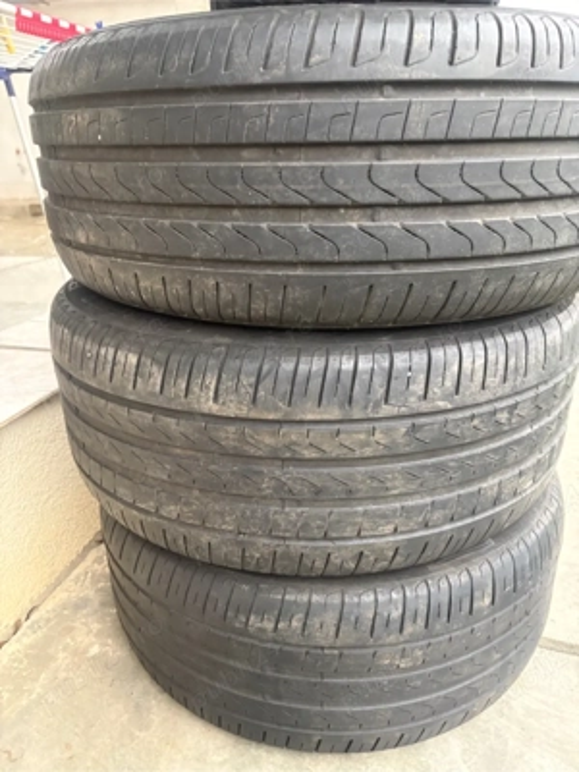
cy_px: 386
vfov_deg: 67.3
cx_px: 290
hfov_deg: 53.1
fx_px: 580
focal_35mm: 26
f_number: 1.6
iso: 500
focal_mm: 5.96
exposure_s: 1/59
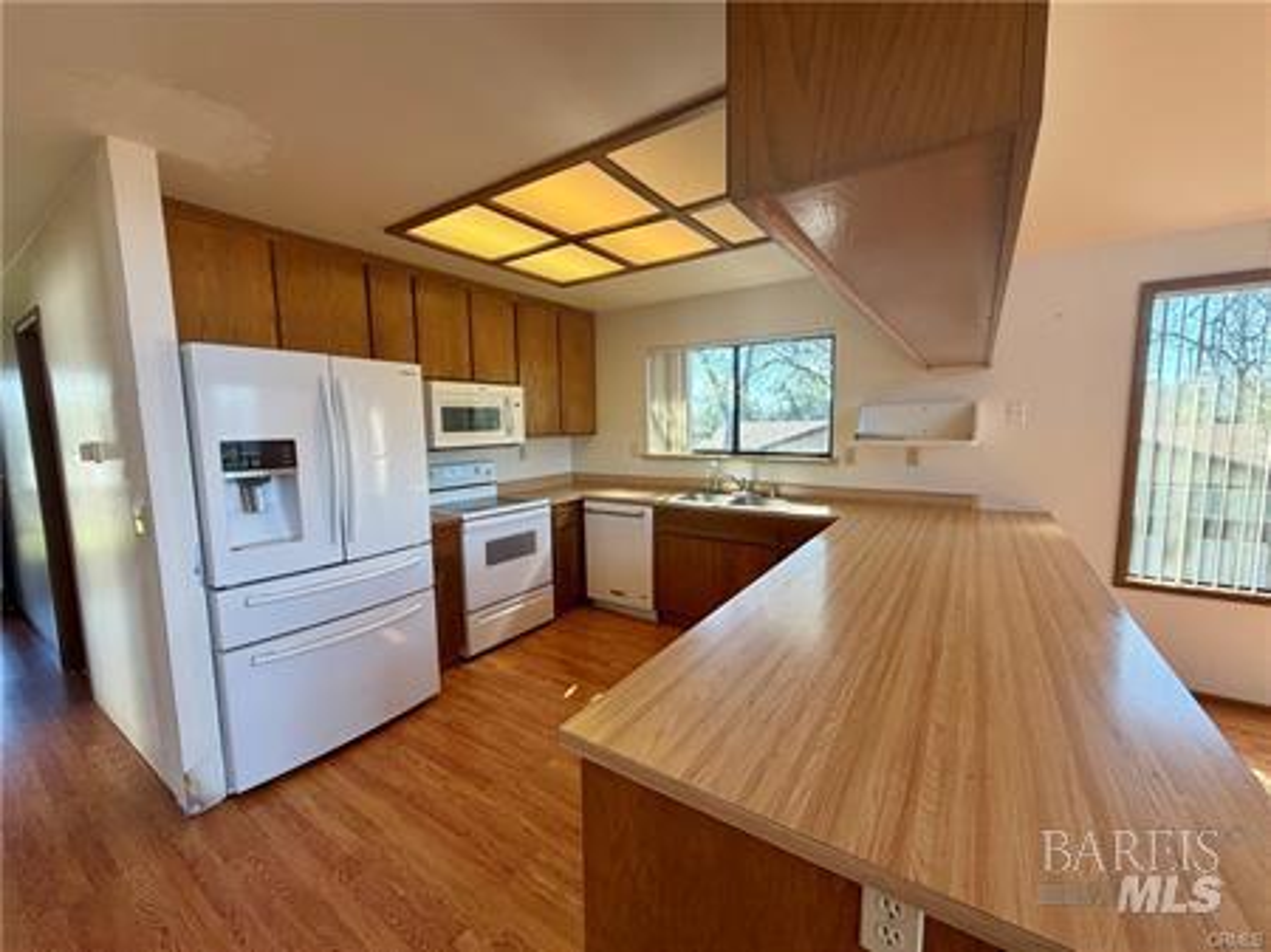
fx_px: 514
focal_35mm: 14
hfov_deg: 102.1
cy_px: 476
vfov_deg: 85.6
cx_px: 636
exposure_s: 1/121
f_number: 2.2
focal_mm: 2.22
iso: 100
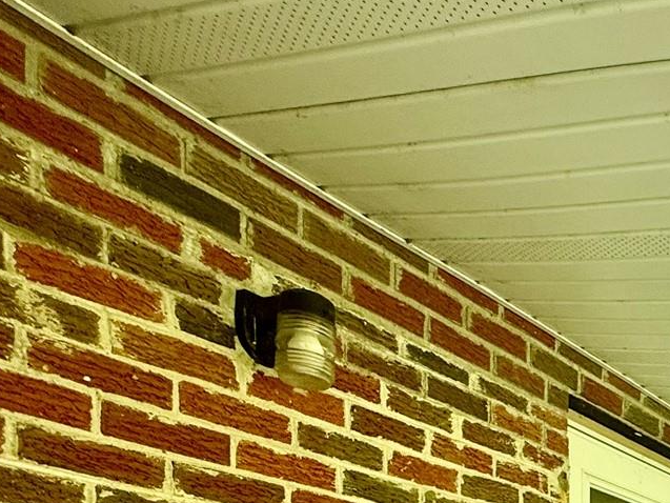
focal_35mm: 45
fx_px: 871
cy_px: 718
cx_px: 810
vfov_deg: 25.6
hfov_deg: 33.8
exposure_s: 1/114
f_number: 2.2
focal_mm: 2.22
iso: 50
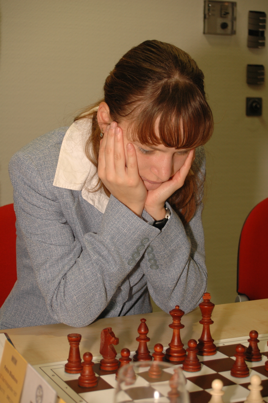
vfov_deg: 28.1
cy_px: 202
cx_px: 134
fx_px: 805
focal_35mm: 72
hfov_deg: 18.9
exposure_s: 1/60
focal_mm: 48
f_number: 5.6
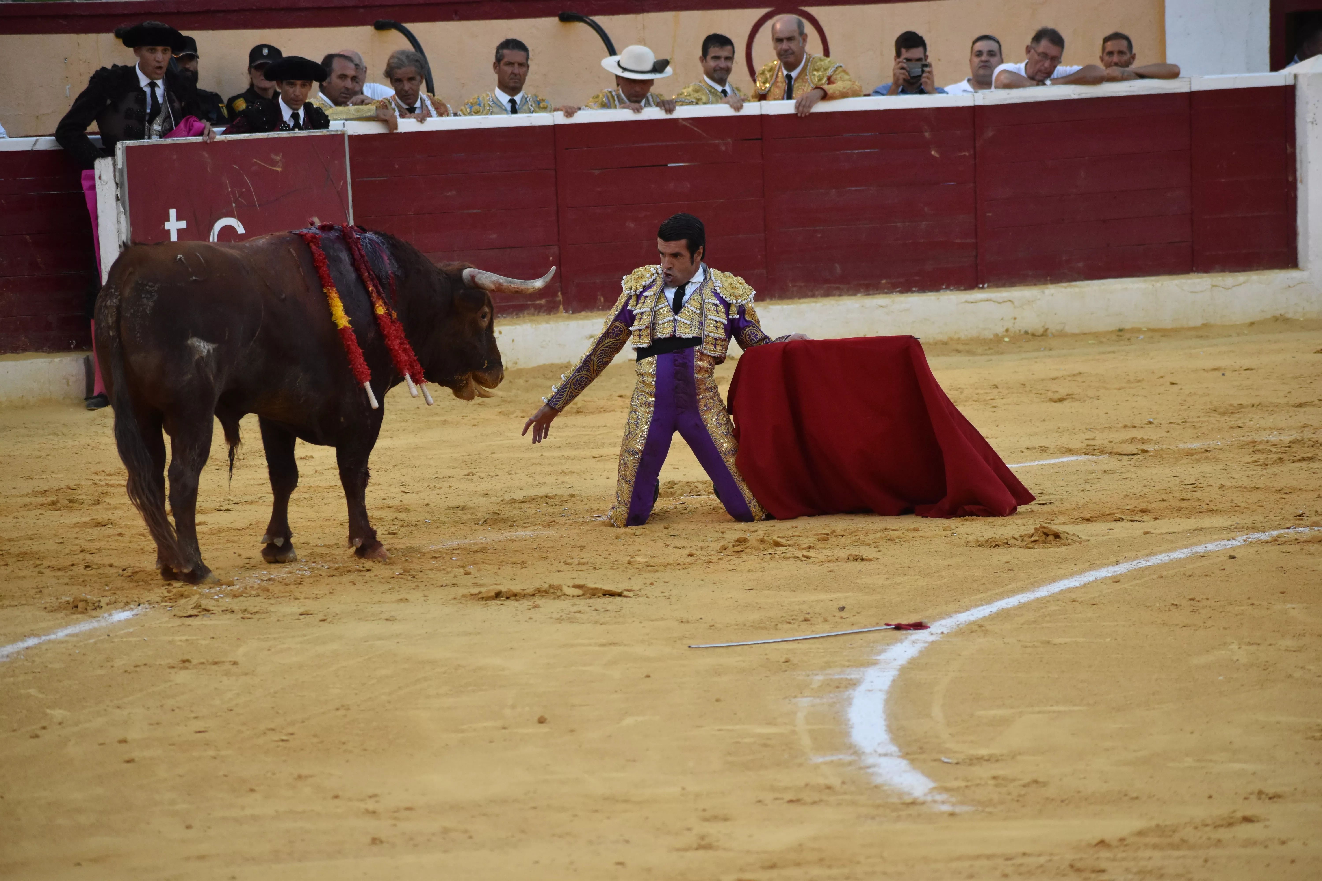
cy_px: 440
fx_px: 7436
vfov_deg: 6.8
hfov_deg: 10.2
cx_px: 661
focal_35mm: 202
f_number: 4.8
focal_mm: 135
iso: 1600
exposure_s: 1/320
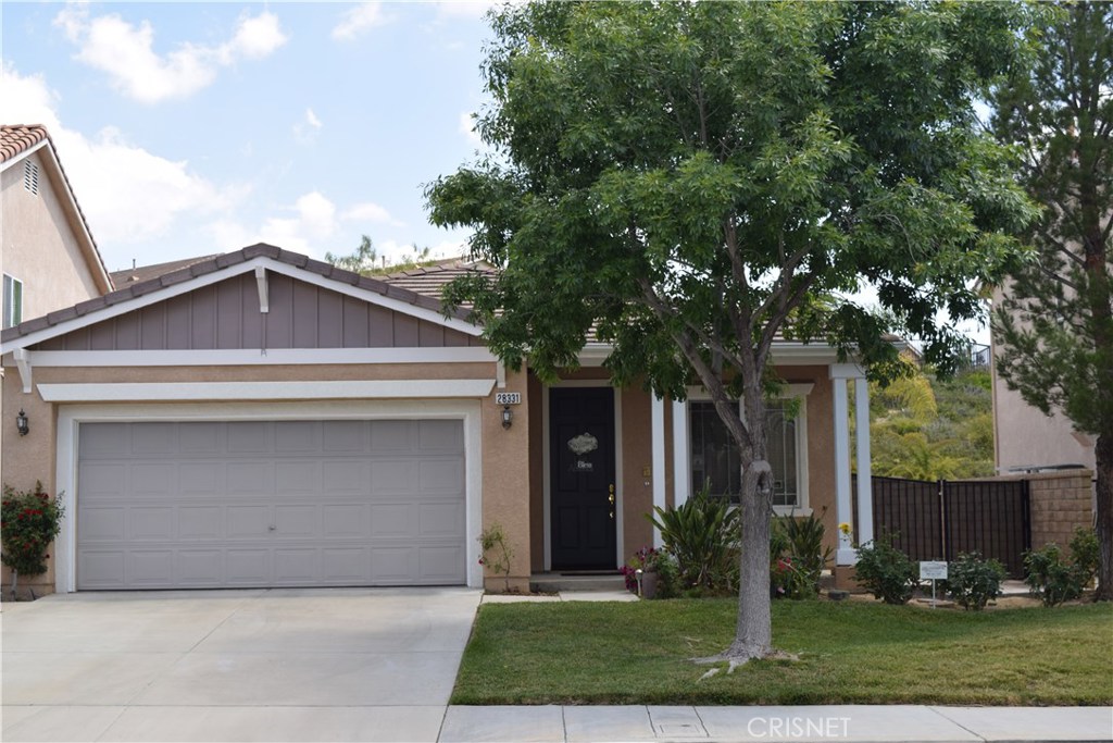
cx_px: 556
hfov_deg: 38.9
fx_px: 1577
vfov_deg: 26.5
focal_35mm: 51
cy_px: 372
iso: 100
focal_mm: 34
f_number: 7.1
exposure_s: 1/200
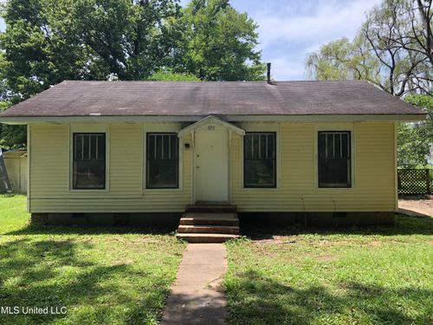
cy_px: 162
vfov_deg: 49.7
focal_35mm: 28
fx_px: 350
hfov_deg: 63.4
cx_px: 216
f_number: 1.8
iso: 20
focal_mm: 3.99
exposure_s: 1/640
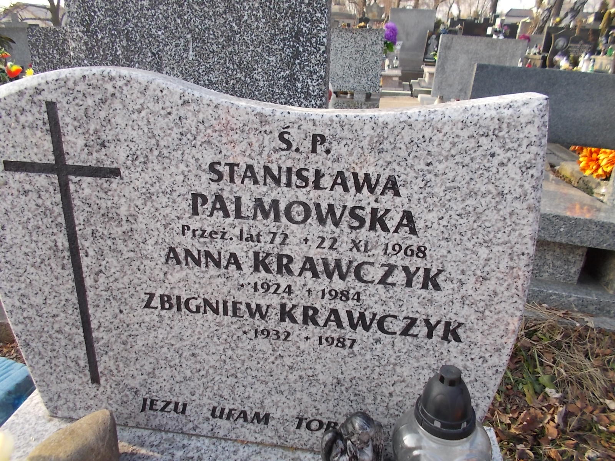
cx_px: 308
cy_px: 230
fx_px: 462
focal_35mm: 26
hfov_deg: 67.3
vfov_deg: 53.1
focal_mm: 4.6
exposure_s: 1/160
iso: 80
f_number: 3.2
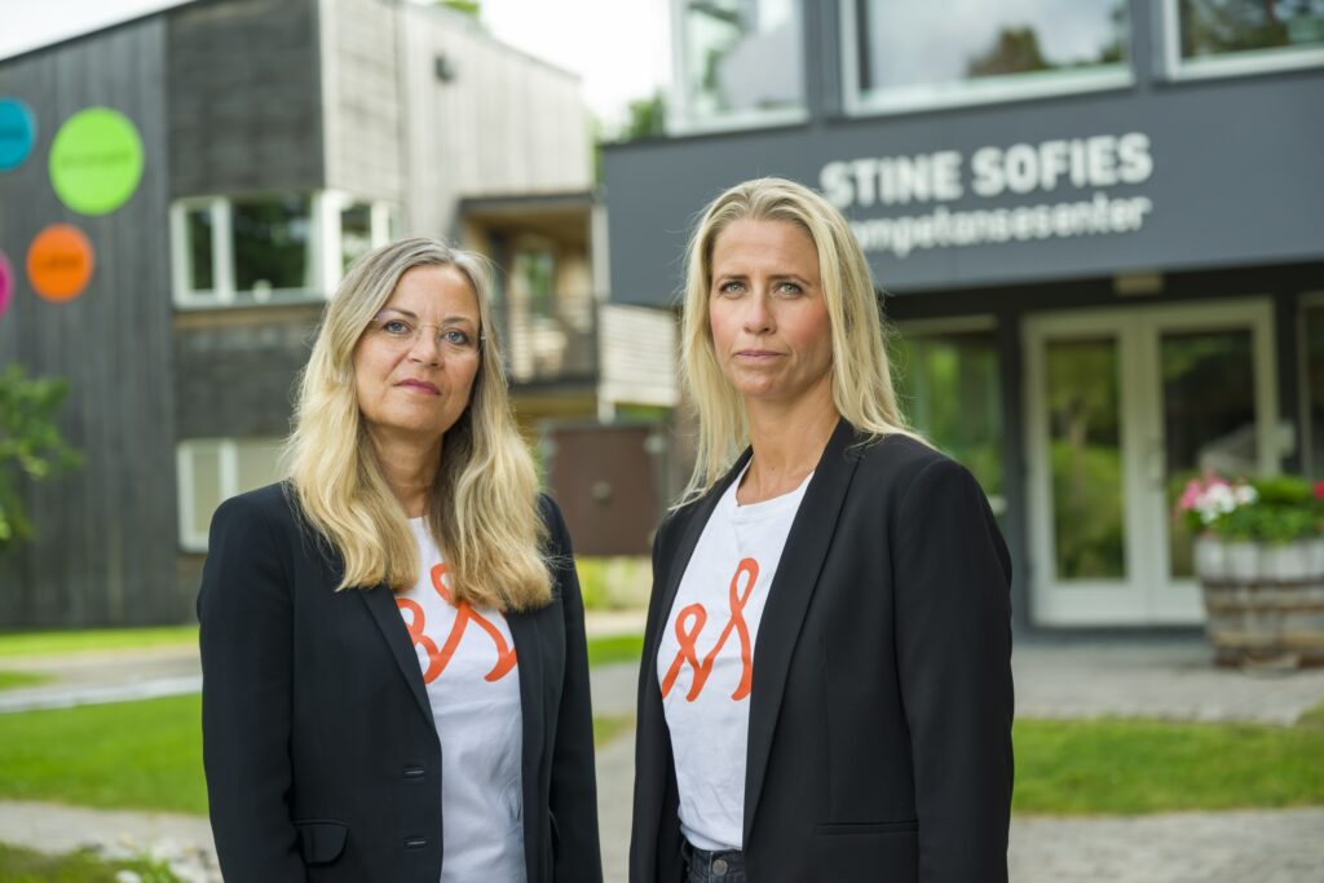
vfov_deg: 20.6
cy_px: 442
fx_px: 2428
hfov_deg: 30.5
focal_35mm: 66
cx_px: 662
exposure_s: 1/250
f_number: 3.2
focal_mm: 66
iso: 64
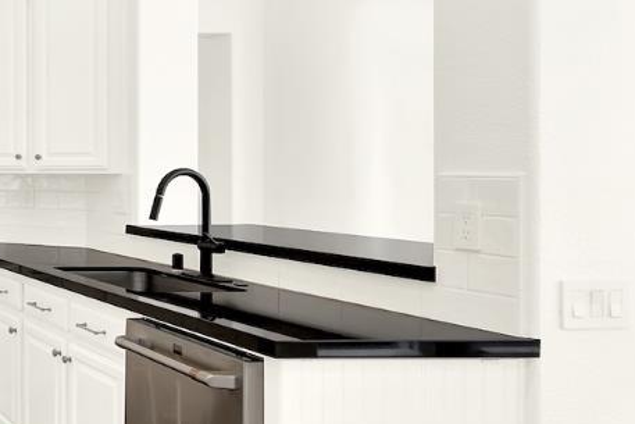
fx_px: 812
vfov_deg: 29.2
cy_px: 184
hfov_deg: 29.0
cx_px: -292
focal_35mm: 46
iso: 100
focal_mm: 14
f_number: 14
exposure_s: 1/2
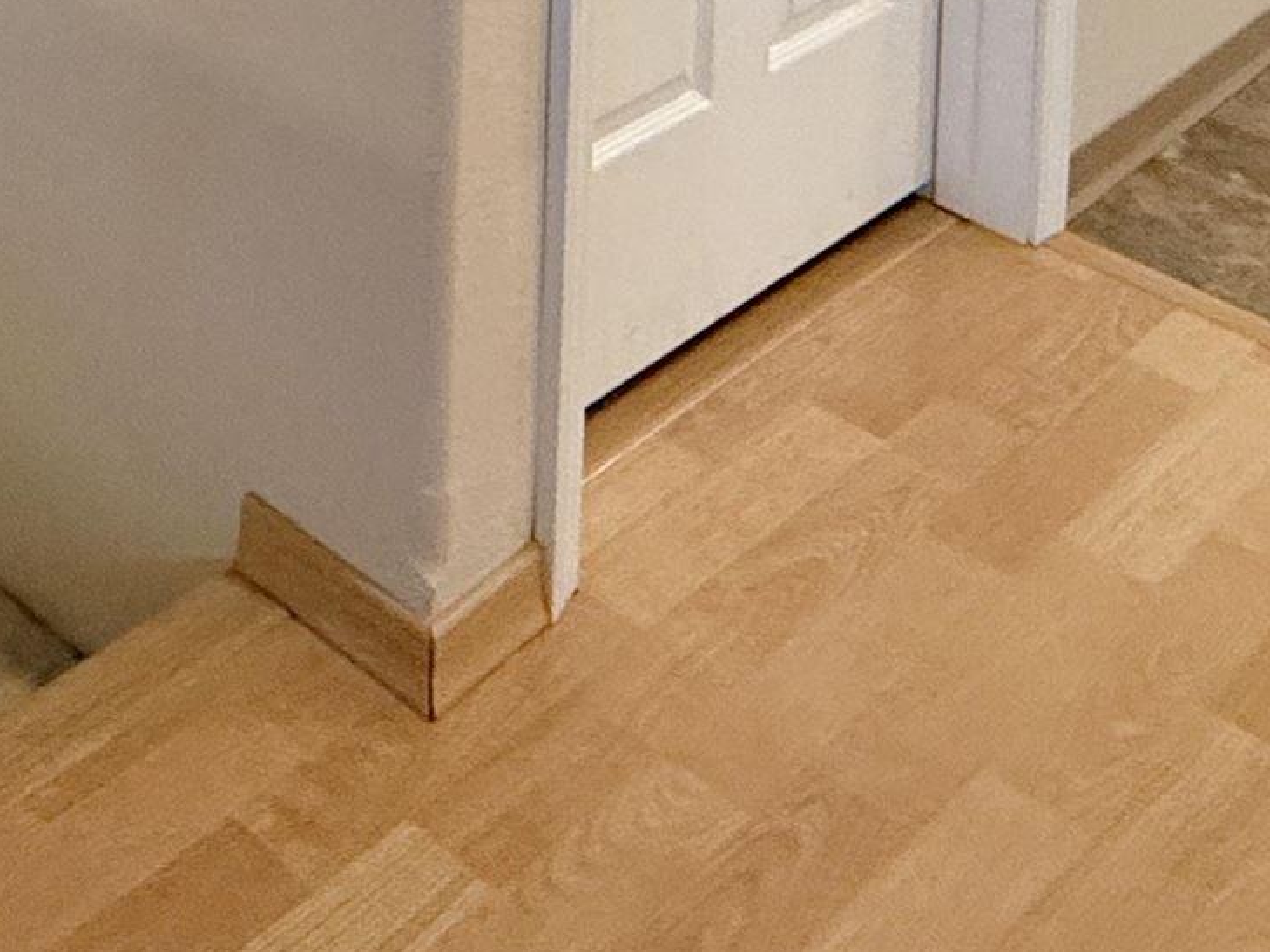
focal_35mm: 59
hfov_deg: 27.2
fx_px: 2165
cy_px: -987
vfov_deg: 17.3
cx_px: -399
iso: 500
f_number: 2.2
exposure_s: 1/60
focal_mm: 2.22
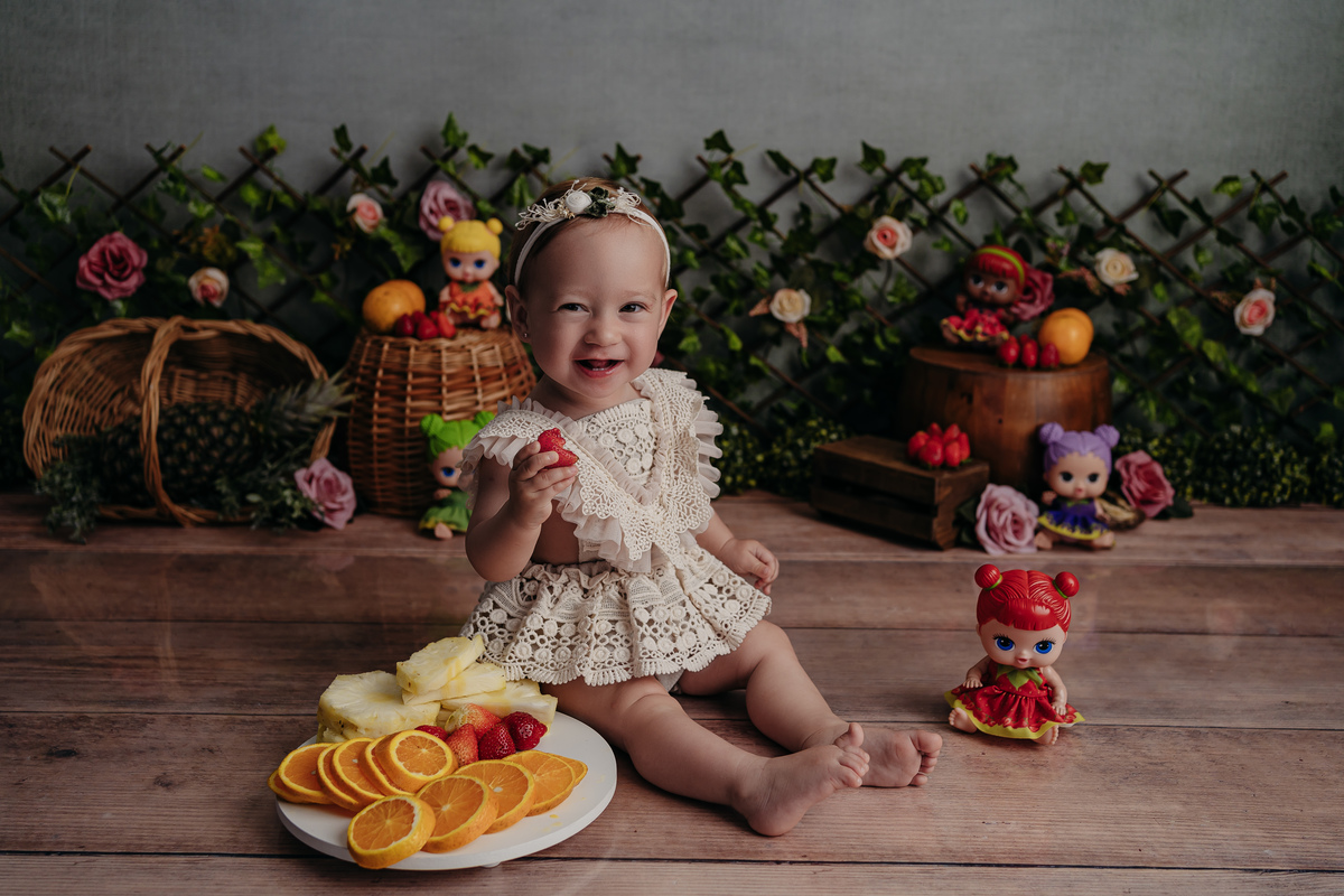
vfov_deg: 37.9
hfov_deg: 54.4
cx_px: 672
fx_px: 1307
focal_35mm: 35
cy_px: 448
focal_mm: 35
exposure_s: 1/160
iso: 160
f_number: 3.5
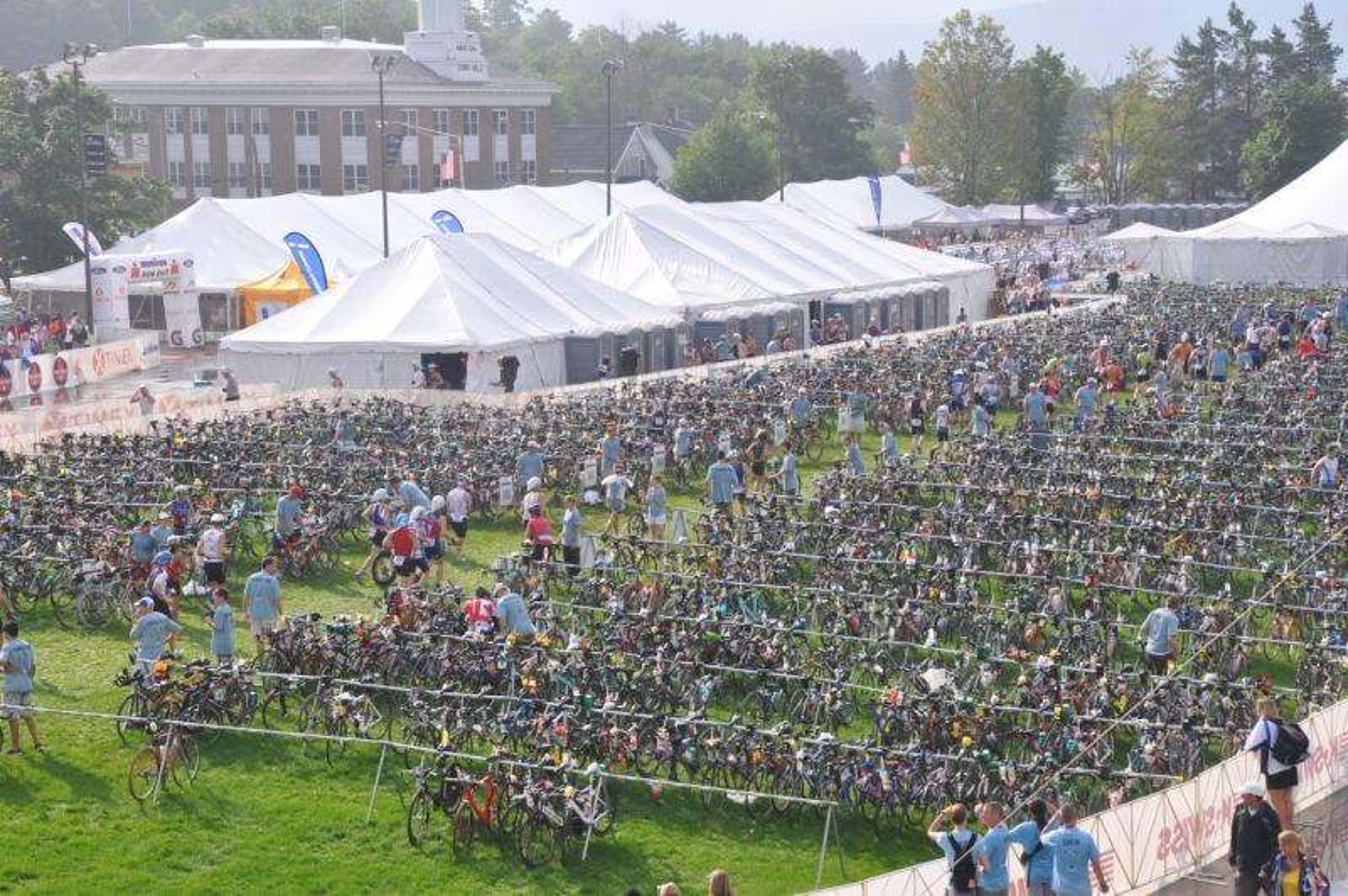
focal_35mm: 75
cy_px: 448
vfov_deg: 18.2
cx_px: 674
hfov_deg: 27.0
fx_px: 2806
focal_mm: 50
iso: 200
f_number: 13
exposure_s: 1/160
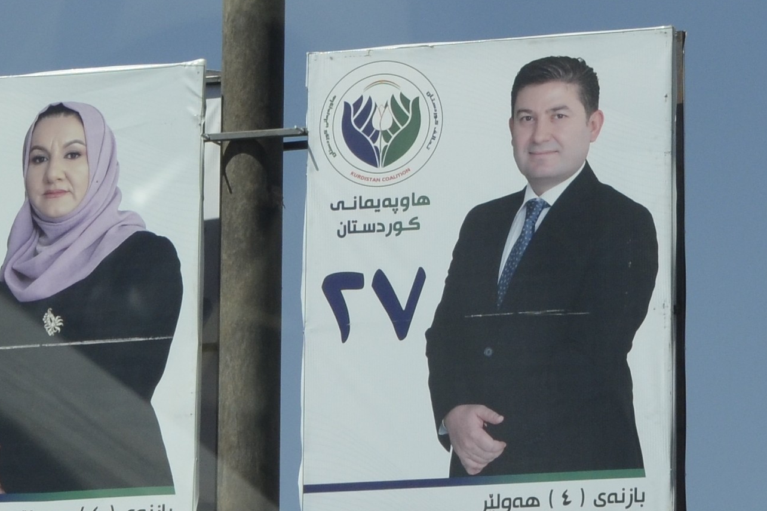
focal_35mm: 316
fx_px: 6730
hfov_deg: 6.5
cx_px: 102
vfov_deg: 4.4
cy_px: 317
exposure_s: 1/640
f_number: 13
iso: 400
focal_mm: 55
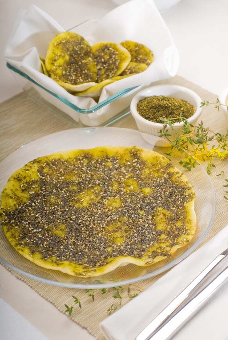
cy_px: 170
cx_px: 114
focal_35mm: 90
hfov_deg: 15.2
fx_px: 852
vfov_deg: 22.6
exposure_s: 1/250
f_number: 8
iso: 100
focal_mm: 60
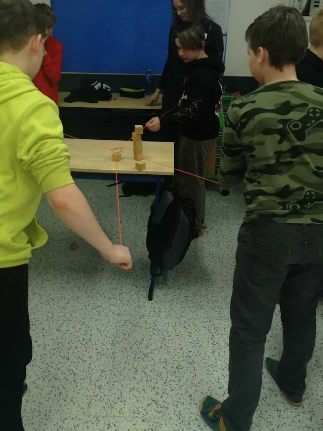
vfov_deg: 52.1
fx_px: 435
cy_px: 163
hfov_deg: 40.6
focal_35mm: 35
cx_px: 134
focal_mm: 3.95
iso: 200
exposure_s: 1/50
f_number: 2.2
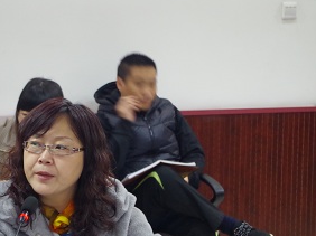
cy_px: 163
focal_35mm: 136
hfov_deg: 14.4
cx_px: 68
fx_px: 1240
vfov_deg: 10.9
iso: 1600
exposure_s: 1/13
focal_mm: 47.5
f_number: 5.6
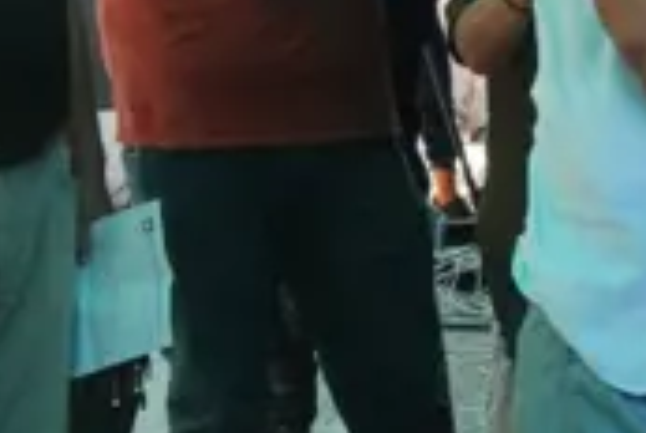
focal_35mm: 176
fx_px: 3155
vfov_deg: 7.8
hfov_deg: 11.5
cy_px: 17
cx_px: 717
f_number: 5.6
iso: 640
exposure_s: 1/125
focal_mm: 23
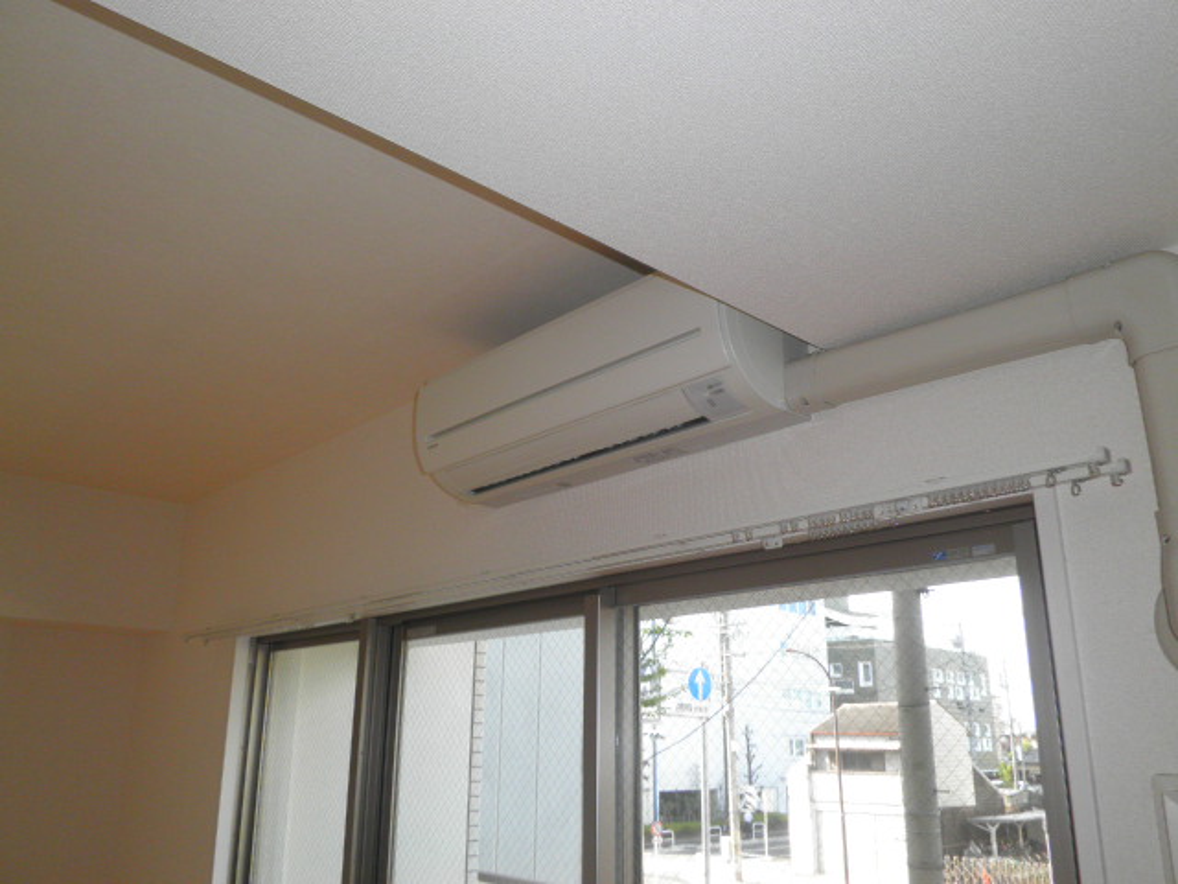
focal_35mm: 26
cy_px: 442
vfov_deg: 53.1
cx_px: 589
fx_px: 885
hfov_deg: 67.3
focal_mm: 4.7
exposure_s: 1/80
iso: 64
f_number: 2.8
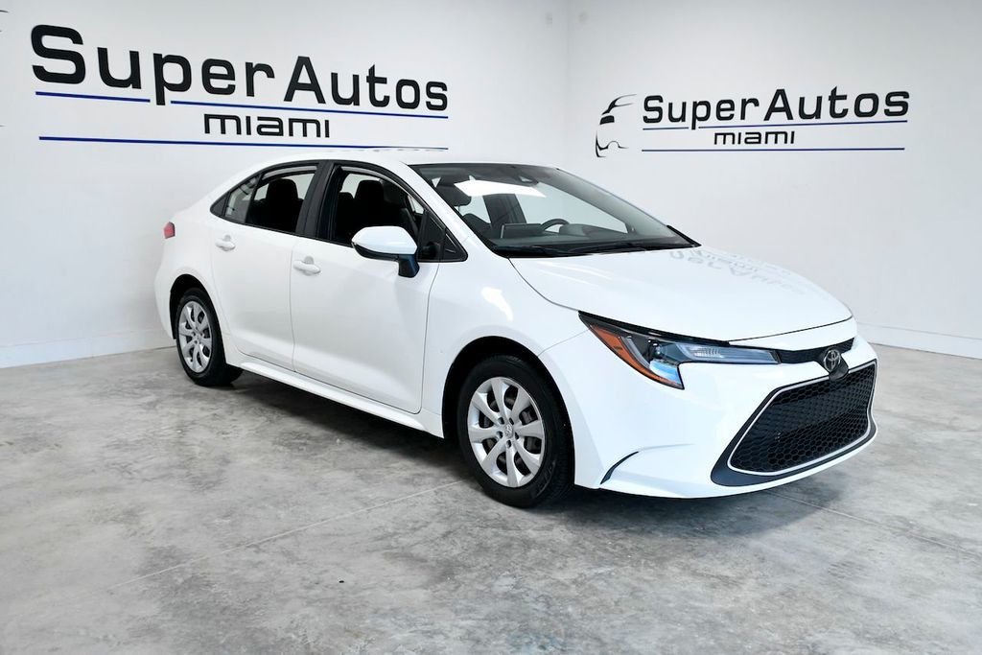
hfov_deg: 58.7
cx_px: 491
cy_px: 328
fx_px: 873
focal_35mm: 32
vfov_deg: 41.1
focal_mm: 32
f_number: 4.5
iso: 2500
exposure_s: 1/1000
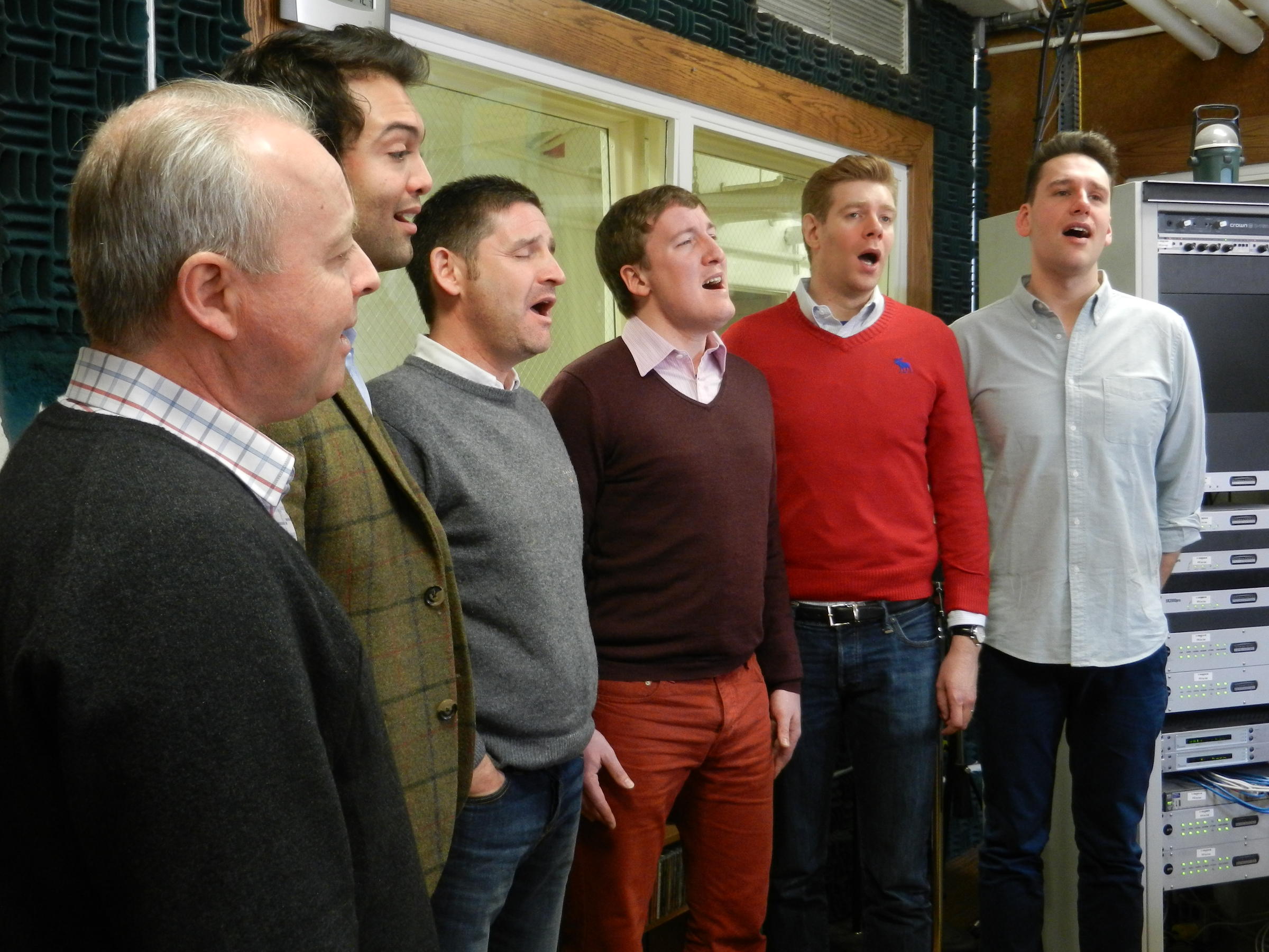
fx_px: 1393
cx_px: 634
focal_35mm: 38
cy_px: 476
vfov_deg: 37.7
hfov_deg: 49.0
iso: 400
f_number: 4
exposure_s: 1/15
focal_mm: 6.9
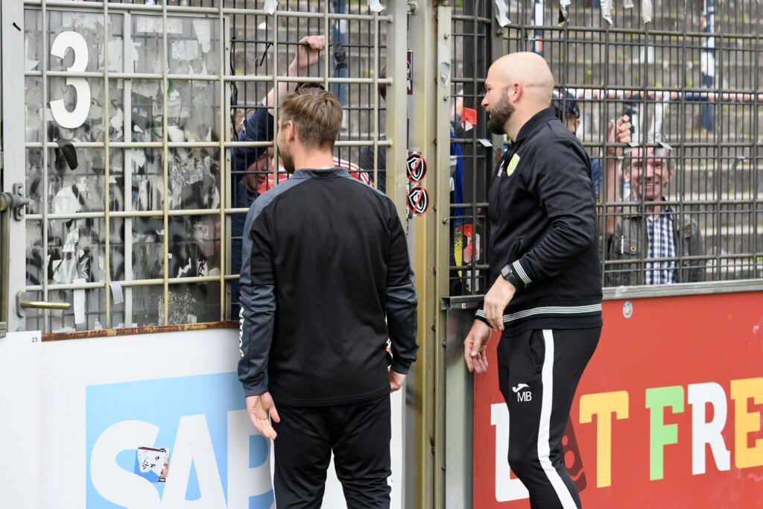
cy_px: 254
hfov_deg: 15.8
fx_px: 2755
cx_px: 382
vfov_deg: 10.6
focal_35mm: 130
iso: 1250
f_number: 6.3
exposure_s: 1/2000
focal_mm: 130
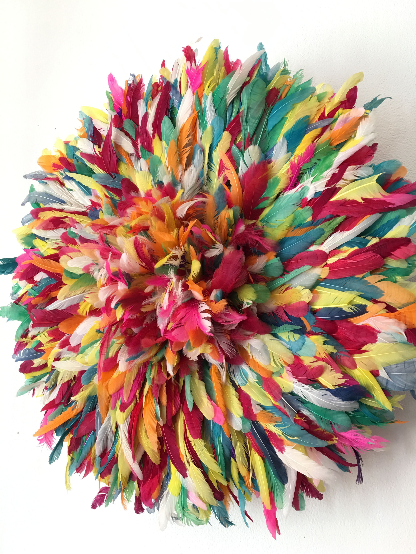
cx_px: 208
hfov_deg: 48.2
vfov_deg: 61.7
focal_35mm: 29
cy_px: 277
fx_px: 465
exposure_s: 1/17
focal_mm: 4.15
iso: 32
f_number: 2.2
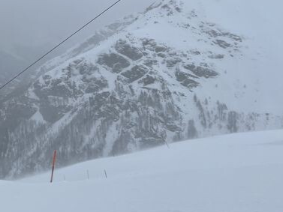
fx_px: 507
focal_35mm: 62
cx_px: -47
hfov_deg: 27.8
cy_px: 19
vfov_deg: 23.0
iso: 50
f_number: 1.5
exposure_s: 1/9434
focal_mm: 5.7
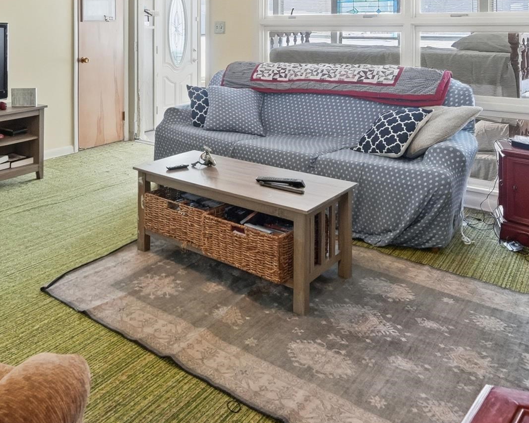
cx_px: 136
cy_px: 41
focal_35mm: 33
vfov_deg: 41.0
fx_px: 517
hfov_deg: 52.0
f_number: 4
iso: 800
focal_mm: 10
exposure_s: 1/800
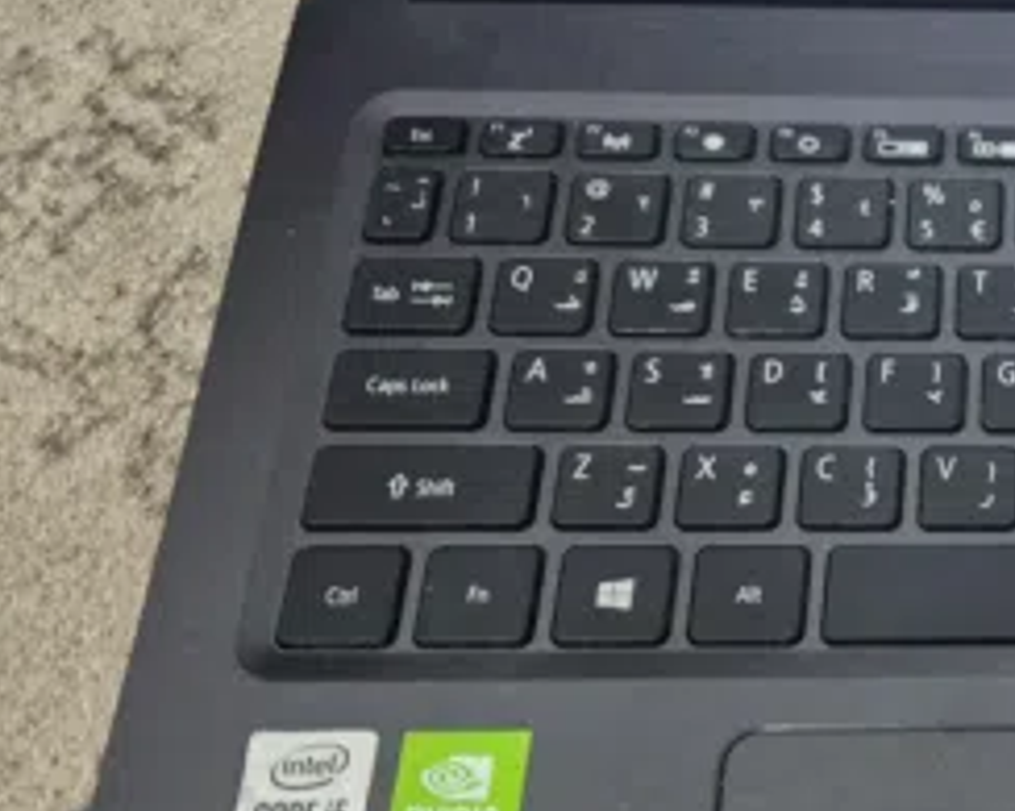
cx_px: 1265
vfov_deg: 25.6
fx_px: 1772
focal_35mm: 59
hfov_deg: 27.5
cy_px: 570
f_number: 1.8
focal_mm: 5.4
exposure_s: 1/25
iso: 1250
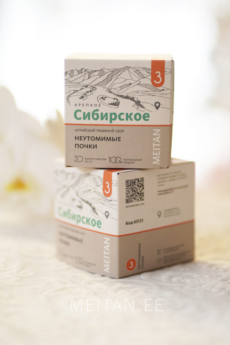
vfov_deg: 23.9
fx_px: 814
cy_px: 172
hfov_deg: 16.1
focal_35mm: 85
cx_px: 115
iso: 500
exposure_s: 1/400
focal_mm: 85
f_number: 2.2
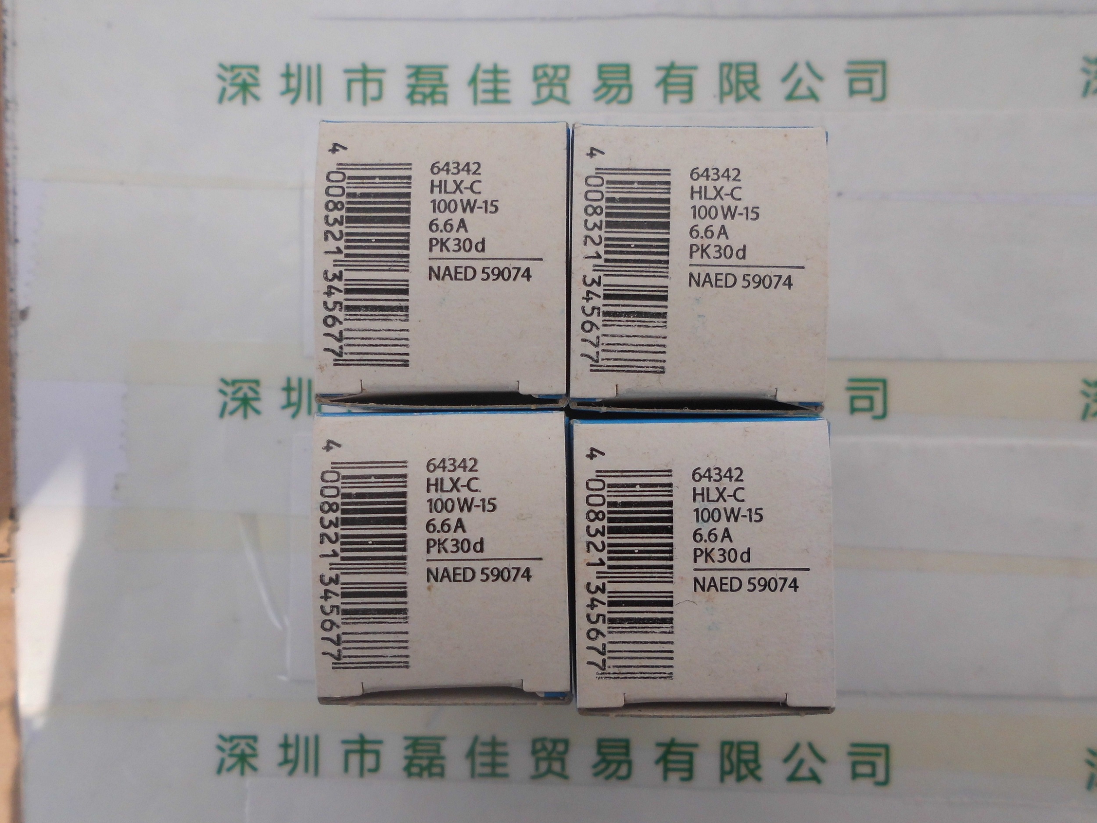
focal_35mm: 26
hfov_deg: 67.3
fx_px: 824
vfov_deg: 53.1
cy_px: 412
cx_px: 548
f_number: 8
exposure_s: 1/173
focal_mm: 4.6
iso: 100
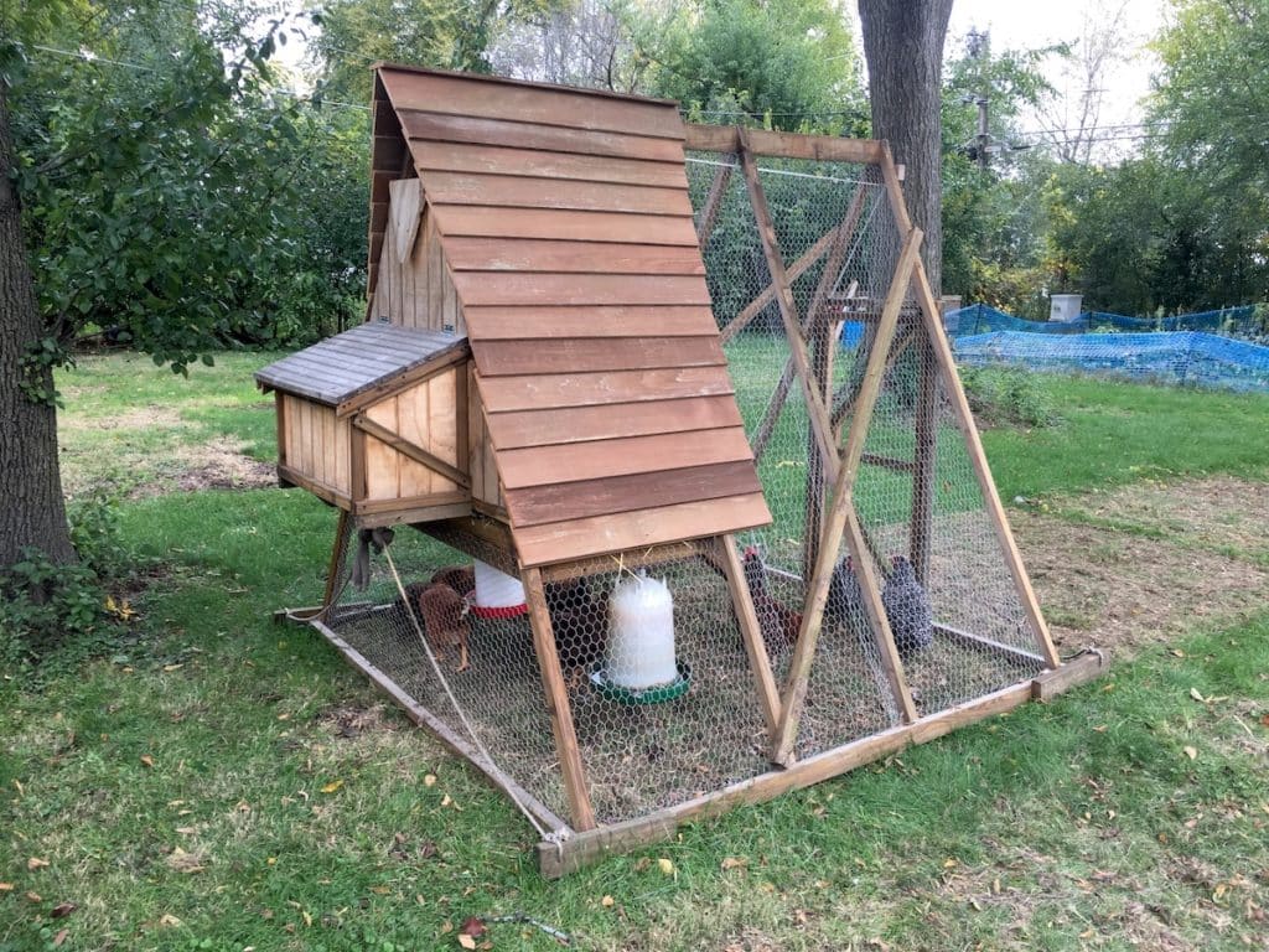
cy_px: 476
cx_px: 634
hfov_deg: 61.7
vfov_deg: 48.2
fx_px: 1063
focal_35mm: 29
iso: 32
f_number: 2.2
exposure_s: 1/60
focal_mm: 4.15
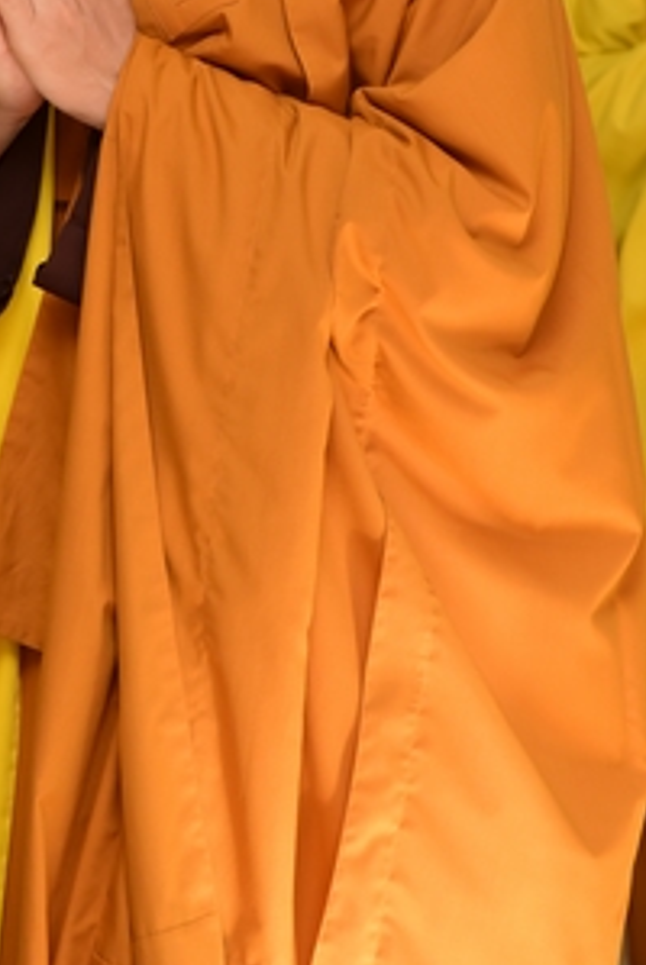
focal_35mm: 261
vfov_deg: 7.9
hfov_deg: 5.3
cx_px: 265
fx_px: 7008
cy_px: 48
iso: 640
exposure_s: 1/60
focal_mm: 120
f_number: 6.3
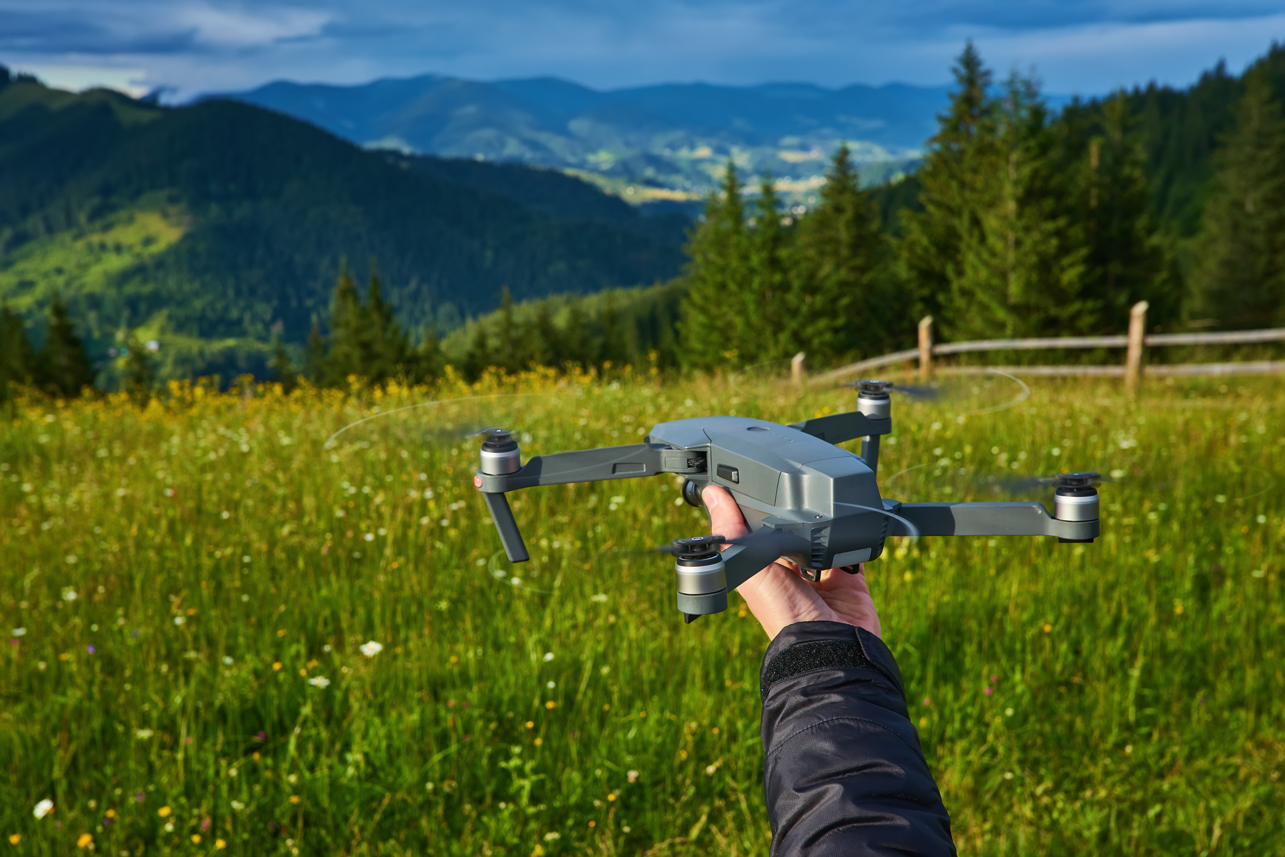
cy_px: 428
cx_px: 642
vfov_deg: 33.4
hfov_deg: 48.5
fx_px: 1428
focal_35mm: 40
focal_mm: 40
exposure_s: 1/160
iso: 100
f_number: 10
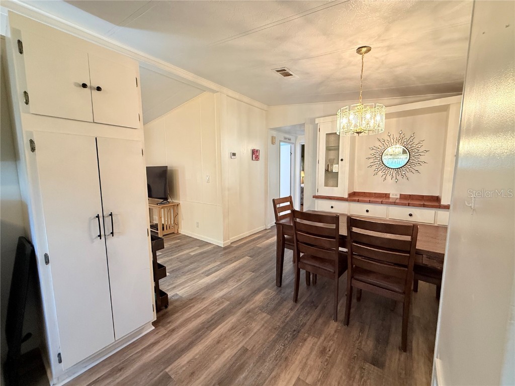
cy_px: 193
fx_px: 208
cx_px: 258
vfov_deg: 85.7
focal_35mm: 14
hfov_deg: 102.1
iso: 250
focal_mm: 2.22
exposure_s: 1/60
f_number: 2.2
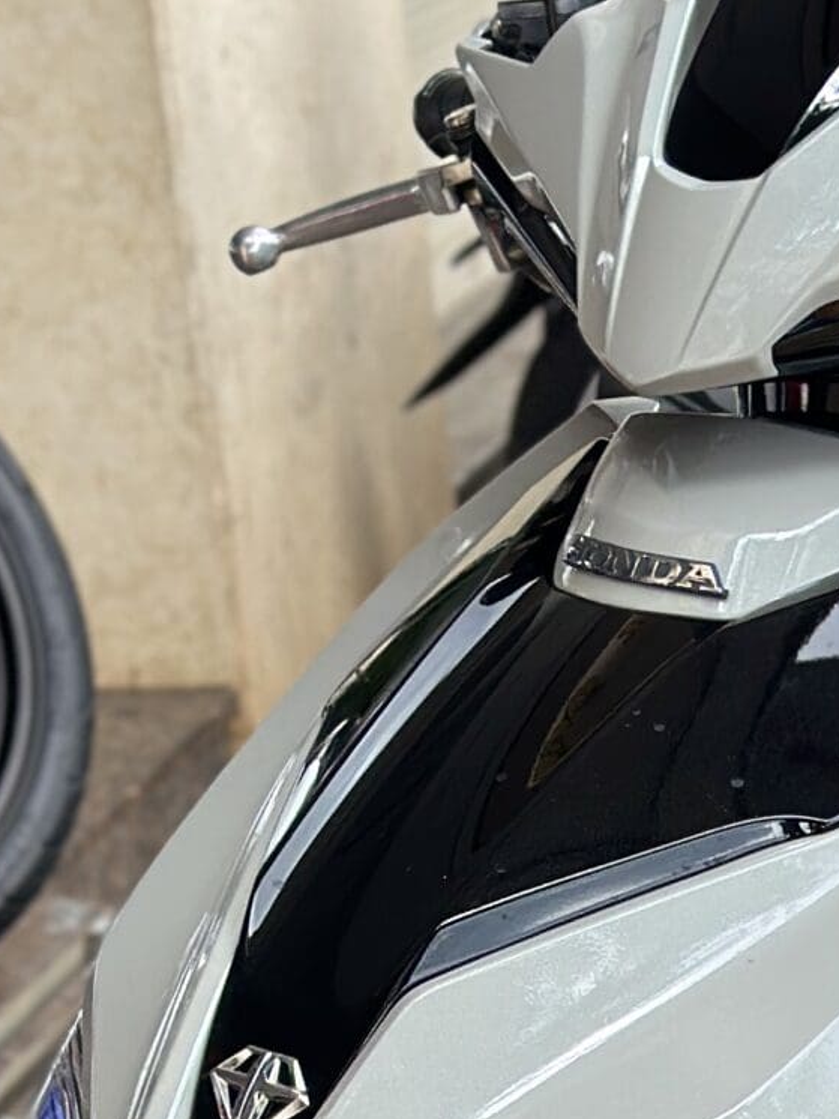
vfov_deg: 11.6
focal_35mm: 165
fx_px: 5331
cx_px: 1159
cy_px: 1585
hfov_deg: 8.8
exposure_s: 1/450
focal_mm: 6.86
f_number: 1.78
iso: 80
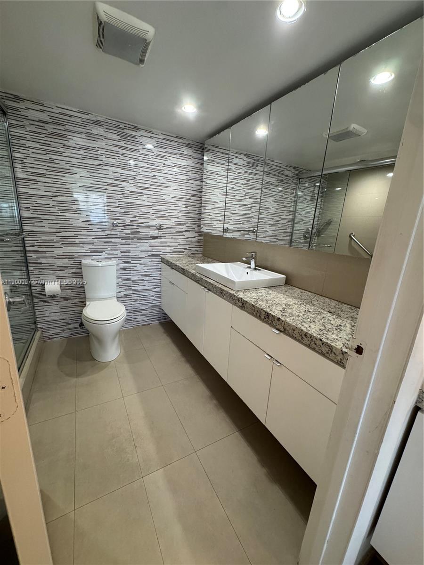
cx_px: 212
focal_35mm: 14
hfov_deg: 85.7
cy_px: 282
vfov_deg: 102.1
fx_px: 229
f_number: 2.2
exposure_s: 1/120
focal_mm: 2.22
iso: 320
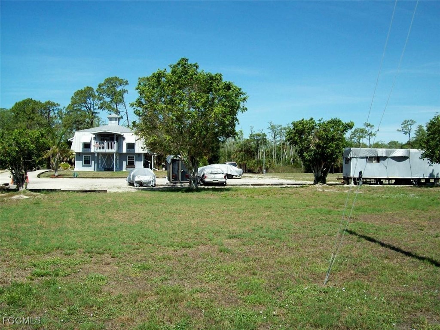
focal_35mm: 36
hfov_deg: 51.4
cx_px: 220
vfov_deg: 39.7
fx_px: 458
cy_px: 165
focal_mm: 6
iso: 80
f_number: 4.8
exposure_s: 1/519
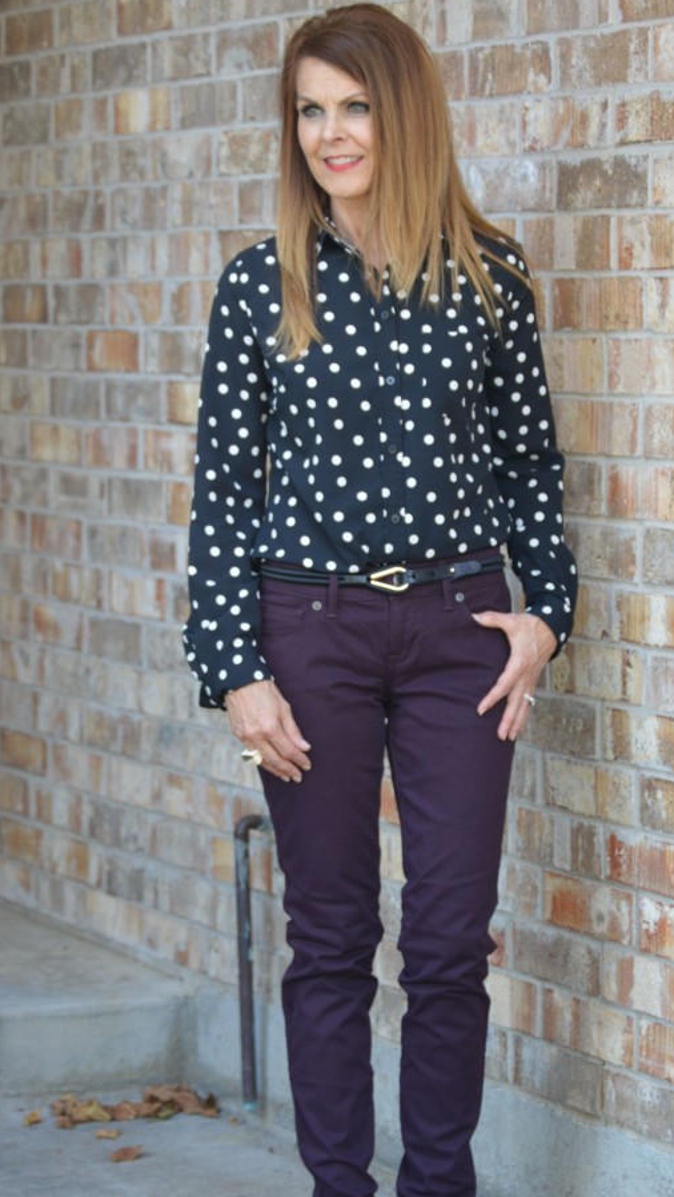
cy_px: 643
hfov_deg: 10.3
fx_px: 3747
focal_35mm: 118
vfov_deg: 18.2
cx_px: 375
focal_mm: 66
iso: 640
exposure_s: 1/125
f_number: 4.2
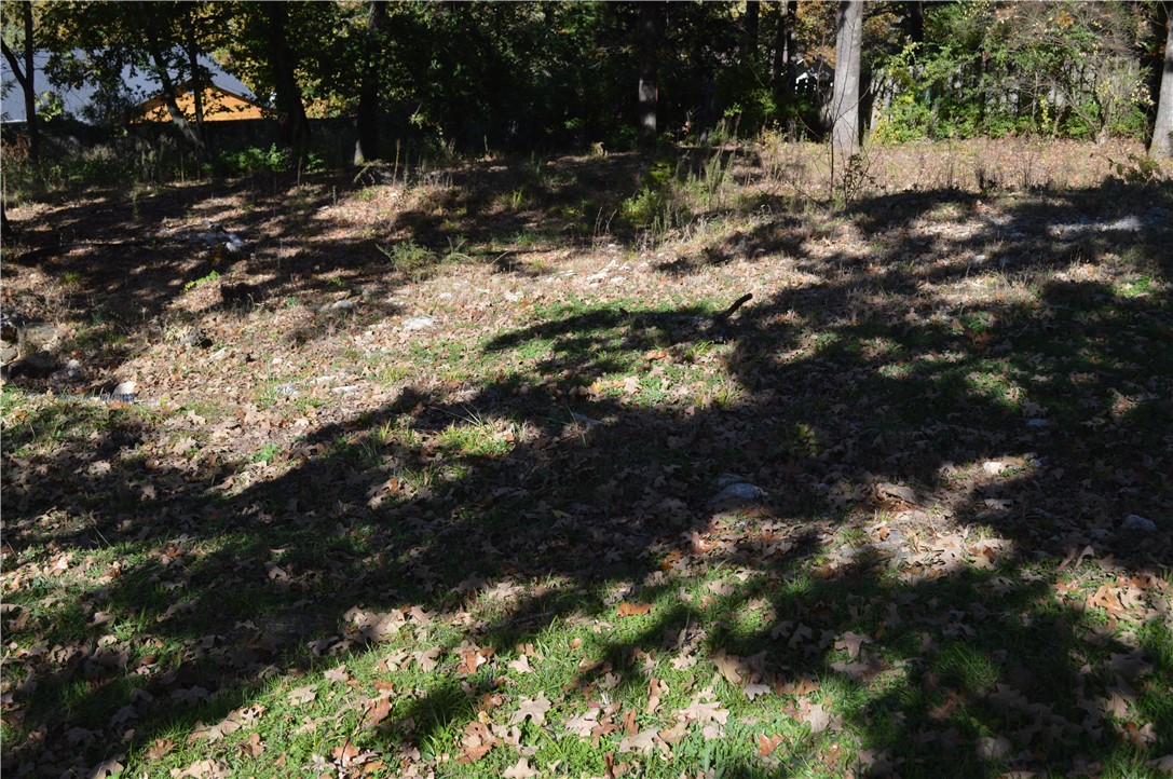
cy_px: 390
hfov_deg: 43.7
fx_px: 1464
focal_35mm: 45
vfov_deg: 29.8
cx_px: 586
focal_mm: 30
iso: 100
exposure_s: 1/160
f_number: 6.3
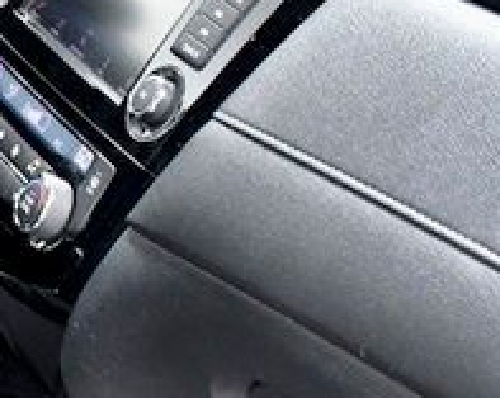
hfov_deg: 12.2
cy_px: 270
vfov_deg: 11.6
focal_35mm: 132
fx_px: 1950
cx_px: -629
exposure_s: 1/80
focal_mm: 18
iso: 2500
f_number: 4.5
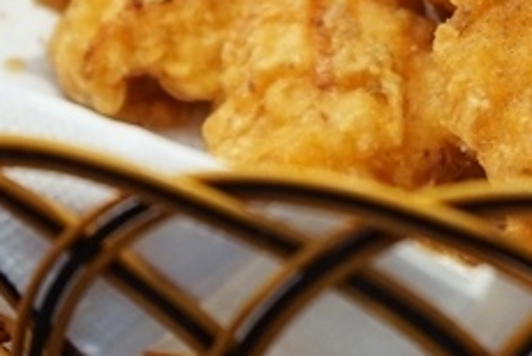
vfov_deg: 5.6
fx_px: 3596
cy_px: -98
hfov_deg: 8.4
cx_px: 634
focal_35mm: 243
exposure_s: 1/80
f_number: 5.6
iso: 1000
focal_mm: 70
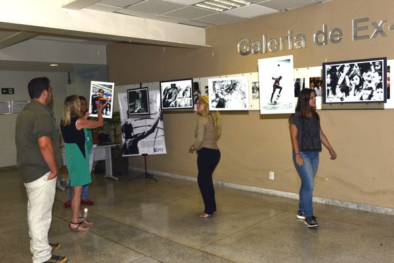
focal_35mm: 35
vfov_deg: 37.9
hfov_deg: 54.4
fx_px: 383
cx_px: 197
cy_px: 132
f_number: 16
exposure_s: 1/60
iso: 560
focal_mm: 35
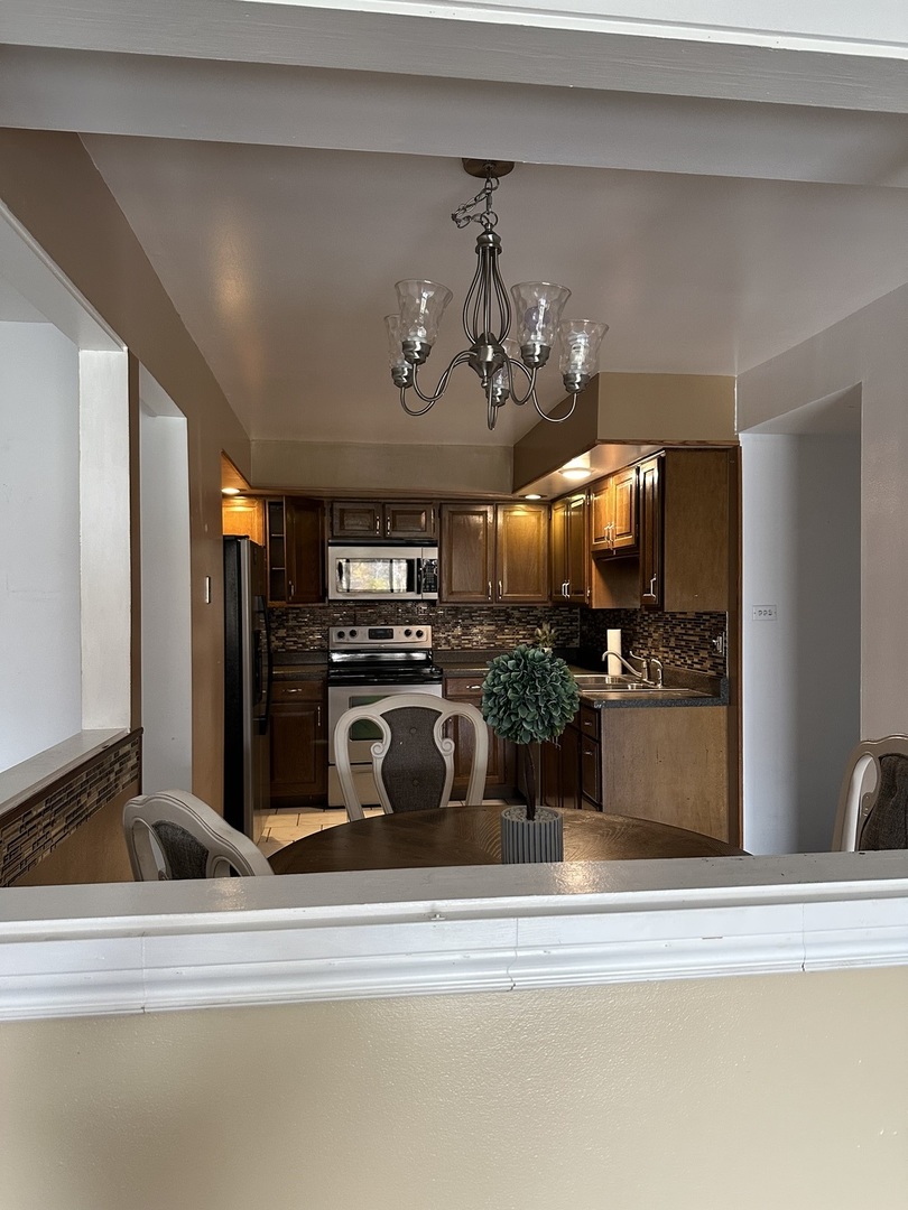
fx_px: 839
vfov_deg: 71.6
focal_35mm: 24
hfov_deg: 56.8
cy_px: 605
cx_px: 454
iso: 320
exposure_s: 1/60
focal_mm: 6.86
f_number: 1.78
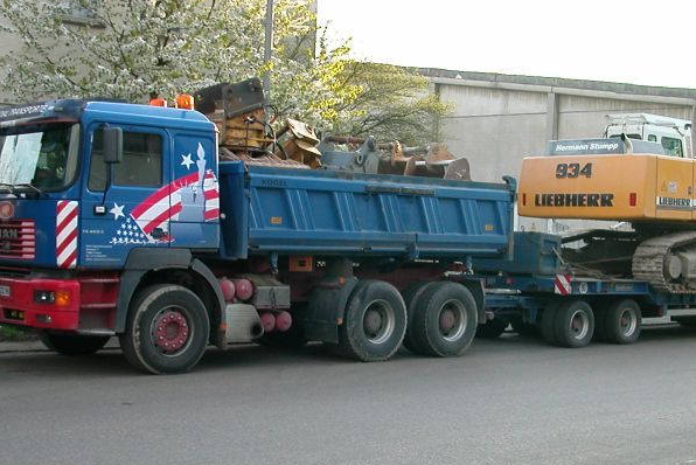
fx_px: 1161
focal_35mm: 60
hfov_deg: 33.3
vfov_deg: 22.6
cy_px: 286
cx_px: 410
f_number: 2.9
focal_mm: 6.6
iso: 100
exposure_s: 1/171
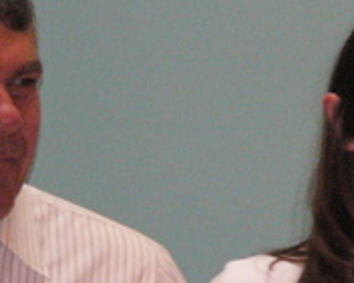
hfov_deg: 2.4
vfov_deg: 1.9
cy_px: 234
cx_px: 167
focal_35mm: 798
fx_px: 8365
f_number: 2.8
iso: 400
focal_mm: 39.9
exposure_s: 1/60
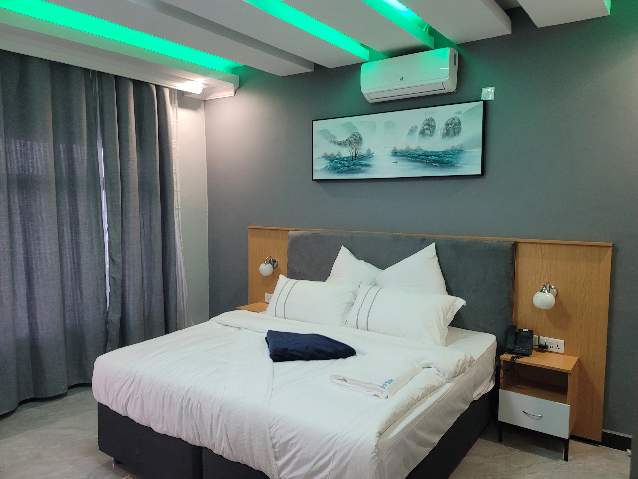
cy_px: 240
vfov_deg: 54.9
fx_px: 461
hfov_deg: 69.4
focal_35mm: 25
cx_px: 319
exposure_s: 1/50
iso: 250
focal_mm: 7
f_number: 1.8
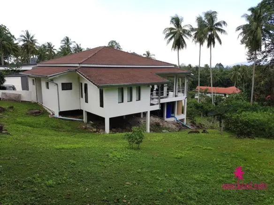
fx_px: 206
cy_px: 102
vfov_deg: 53.1
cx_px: 137
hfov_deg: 67.3
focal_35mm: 26
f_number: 1.7
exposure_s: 1/720
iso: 50
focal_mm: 4.2
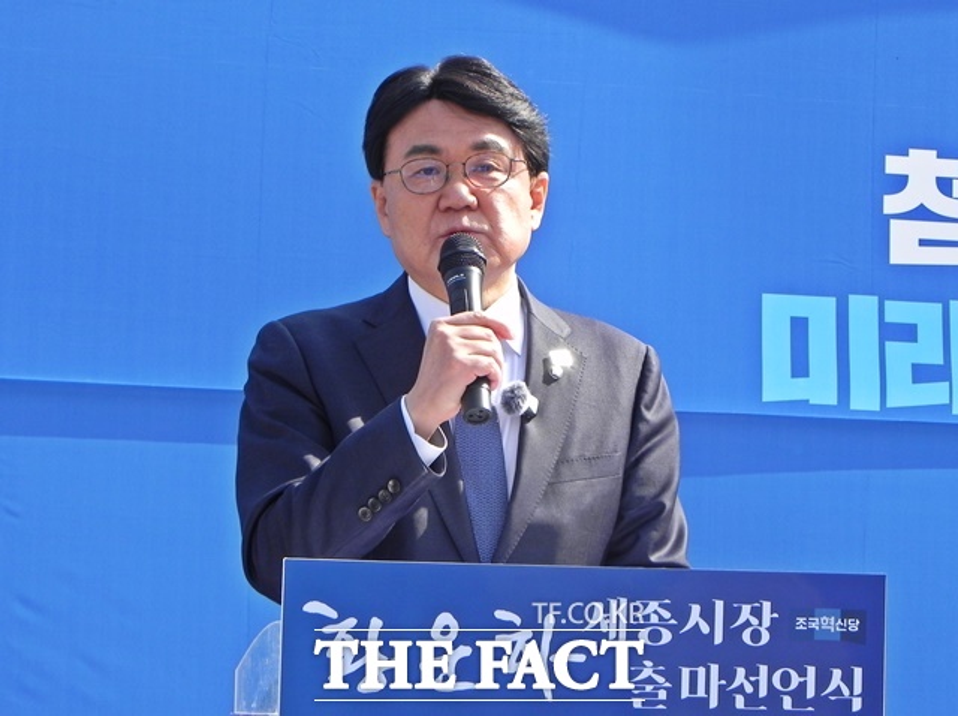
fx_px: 3565
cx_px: 479
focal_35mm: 129
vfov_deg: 11.5
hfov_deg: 15.3
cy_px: 358
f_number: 5.6
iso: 160
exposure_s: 1/275
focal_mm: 23
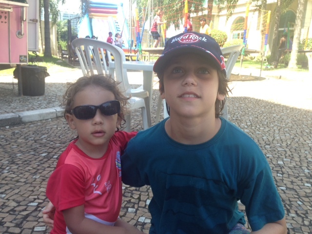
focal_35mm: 33
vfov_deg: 42.9
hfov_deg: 55.4
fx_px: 297
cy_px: 117
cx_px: 156
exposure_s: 1/208
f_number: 2.4
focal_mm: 4.12
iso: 50
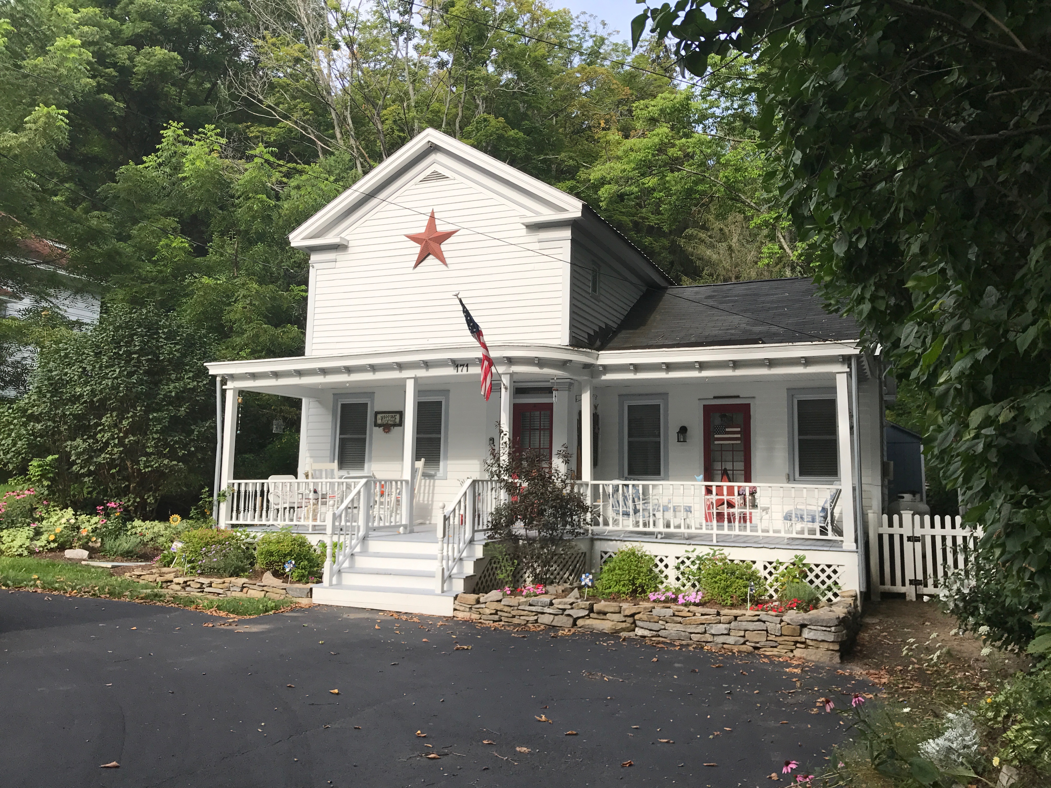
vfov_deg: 49.7
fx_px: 850
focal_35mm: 28
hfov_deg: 63.4
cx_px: 526
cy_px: 394
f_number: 1.8
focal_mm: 3.99
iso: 20
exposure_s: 1/833
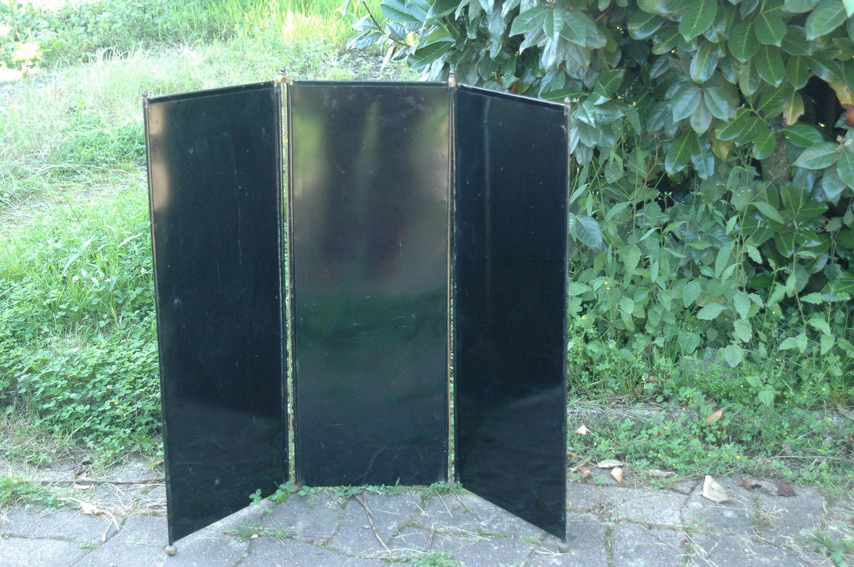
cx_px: 427
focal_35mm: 52
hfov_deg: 37.9
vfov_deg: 25.7
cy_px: 284
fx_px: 1244
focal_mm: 35
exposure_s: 1/125
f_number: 4.2
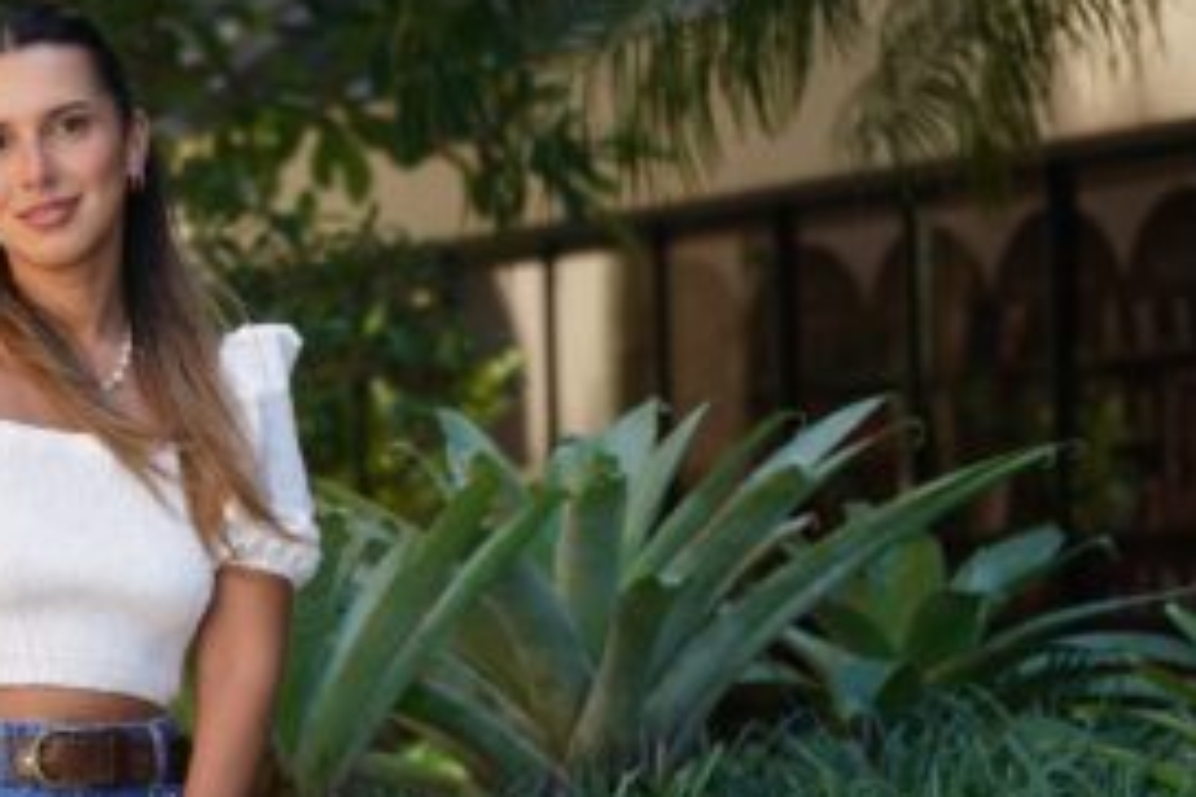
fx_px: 4750
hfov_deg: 14.3
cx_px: 403
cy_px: 385
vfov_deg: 9.6
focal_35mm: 143
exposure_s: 1/250
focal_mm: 93
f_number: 5
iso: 400
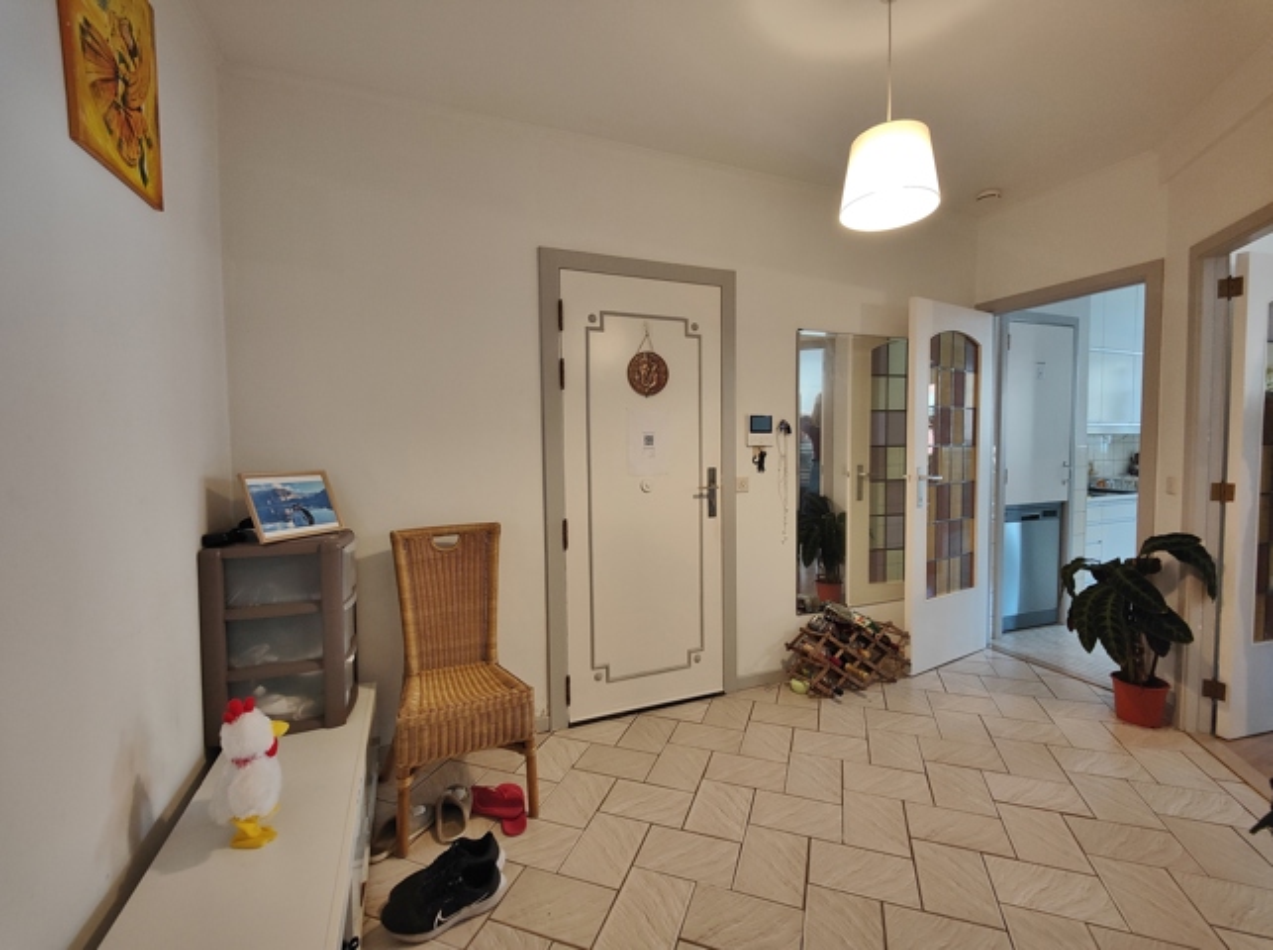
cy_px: 475
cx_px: 636
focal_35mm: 15
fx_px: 551
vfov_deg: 81.6
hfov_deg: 98.3
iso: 320
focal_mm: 3.5
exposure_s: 1/37
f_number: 2.2
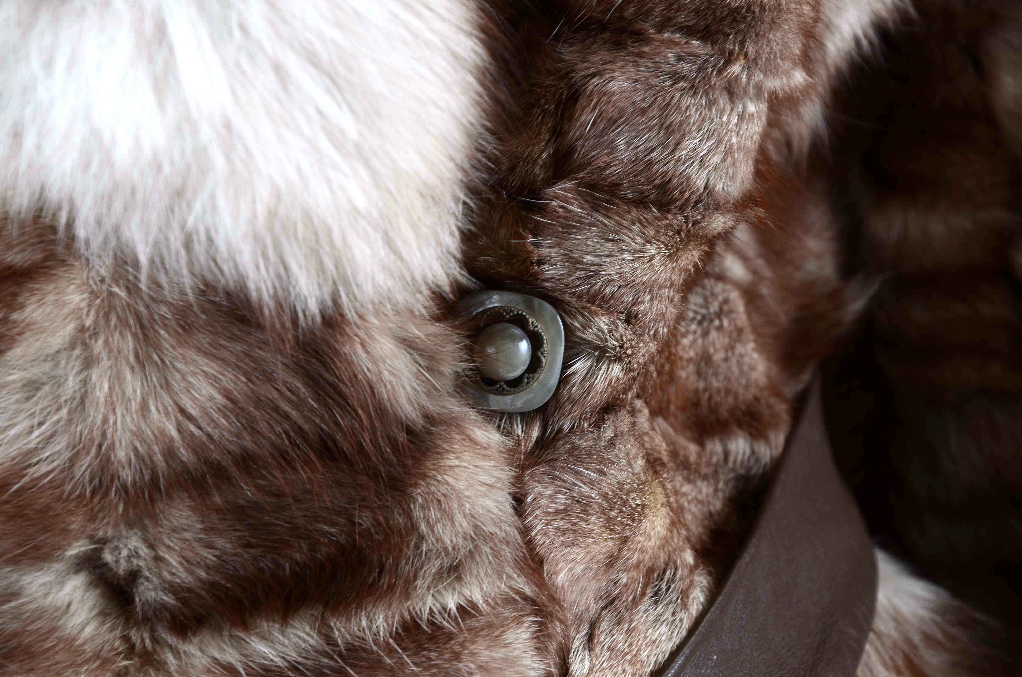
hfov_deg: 13.1
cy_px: 338
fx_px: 4462
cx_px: 511
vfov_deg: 8.7
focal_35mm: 158
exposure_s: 1/125
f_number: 11
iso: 200
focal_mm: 105
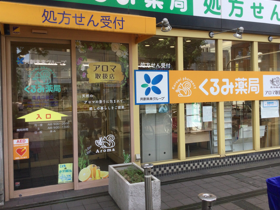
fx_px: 275
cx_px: 149
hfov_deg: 53.9
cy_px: 95
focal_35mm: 34
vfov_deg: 41.8
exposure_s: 1/251
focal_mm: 3.3
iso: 25
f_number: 2.4
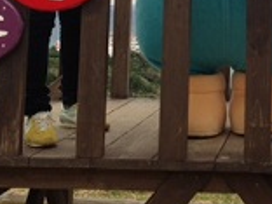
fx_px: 746
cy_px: -40
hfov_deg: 20.3
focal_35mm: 95
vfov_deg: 15.0
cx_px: 230
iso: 50
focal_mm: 4.13
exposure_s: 1/130
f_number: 2.4
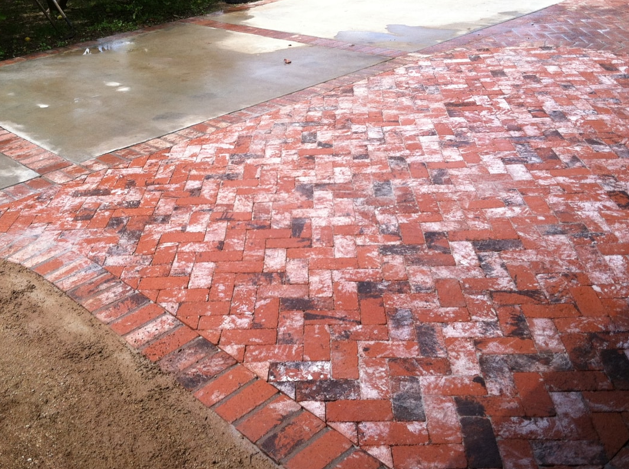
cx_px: 265
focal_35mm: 44
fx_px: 798
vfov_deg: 32.7
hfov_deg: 42.9
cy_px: 195
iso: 80
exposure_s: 1/638
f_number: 2.8
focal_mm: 3.85
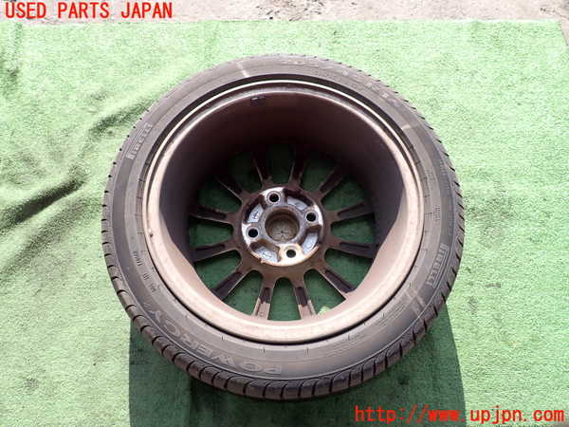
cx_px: 284
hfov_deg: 69.4
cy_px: 214
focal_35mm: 25
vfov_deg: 54.9
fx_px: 411
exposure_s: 1/250
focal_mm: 4.5
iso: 100
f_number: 2.8
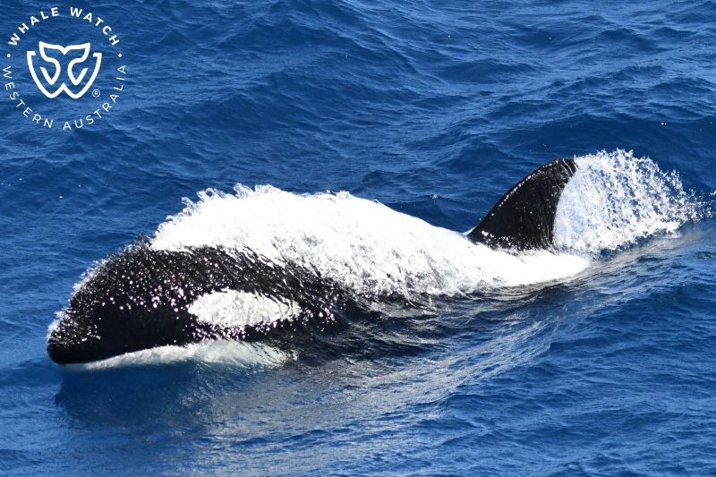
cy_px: 238
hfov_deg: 9.4
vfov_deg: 6.2
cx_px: 358
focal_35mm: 220
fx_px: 4374
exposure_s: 1/8000
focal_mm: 220
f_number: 5.6
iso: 1800
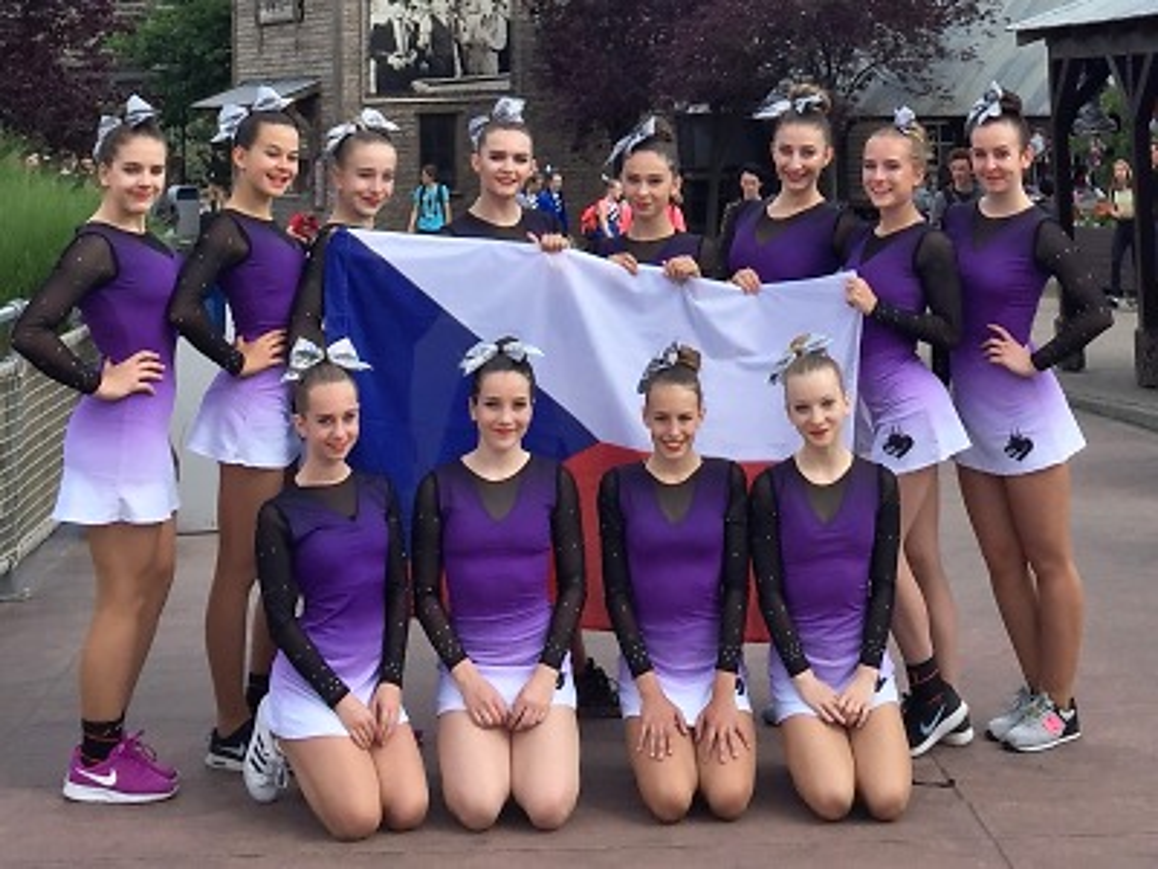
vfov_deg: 48.2
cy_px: 434
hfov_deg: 61.7
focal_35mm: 29
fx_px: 970
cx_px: 579
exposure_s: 1/989
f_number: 2.2
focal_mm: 4.15
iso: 32
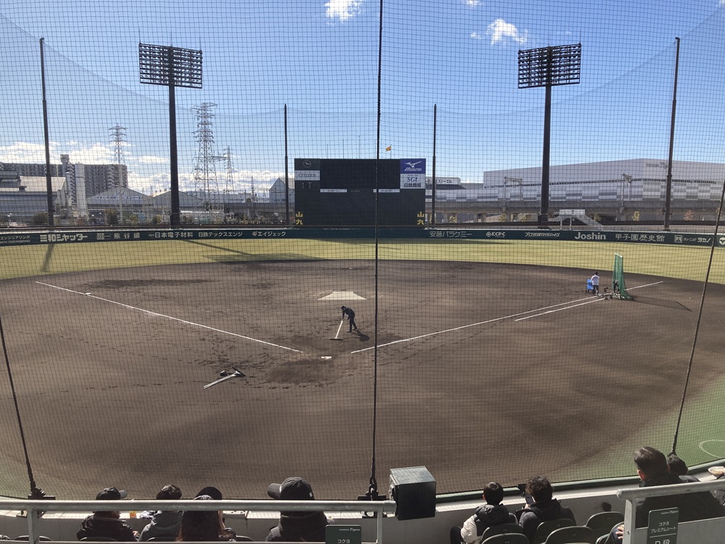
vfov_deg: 49.7
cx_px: 362
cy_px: 272
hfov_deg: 63.4
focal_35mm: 28
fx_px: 586
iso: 20
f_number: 1.8
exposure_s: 1/3040
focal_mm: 3.99
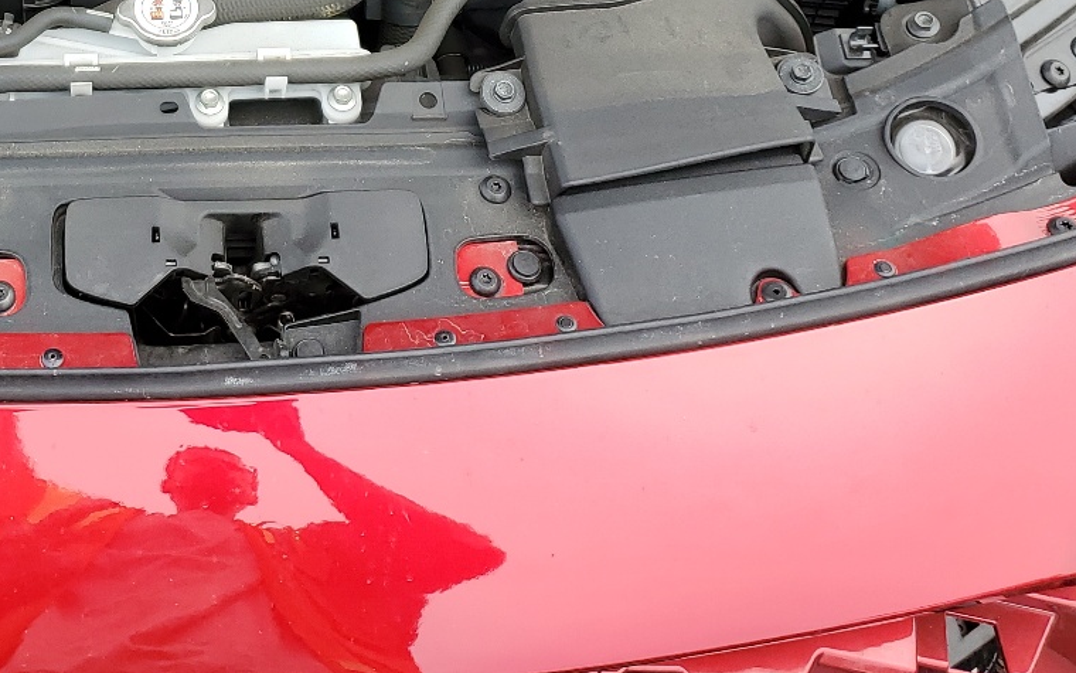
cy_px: -154
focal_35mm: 58
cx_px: 198
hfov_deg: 33.9
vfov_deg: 20.7
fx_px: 1701
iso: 50
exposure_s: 1/714
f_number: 1.5
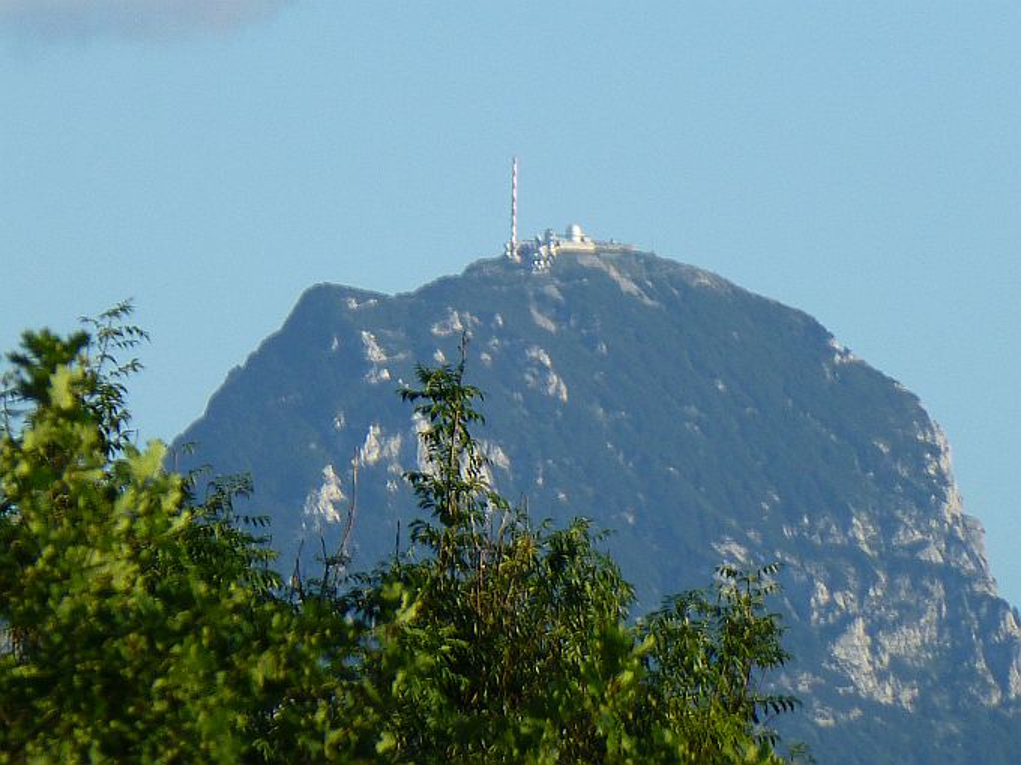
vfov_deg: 1.5
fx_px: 28315
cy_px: 382
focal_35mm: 960
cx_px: 510
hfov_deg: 2.1
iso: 100
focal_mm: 86
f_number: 6.4
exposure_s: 1/200
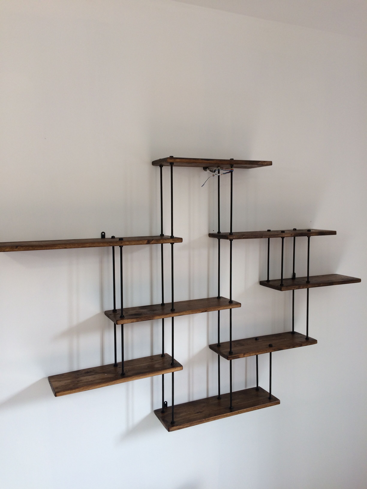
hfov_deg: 48.2
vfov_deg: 61.7
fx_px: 410
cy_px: 244
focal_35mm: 29
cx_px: 184
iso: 40
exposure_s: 1/50
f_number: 2.2
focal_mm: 4.15
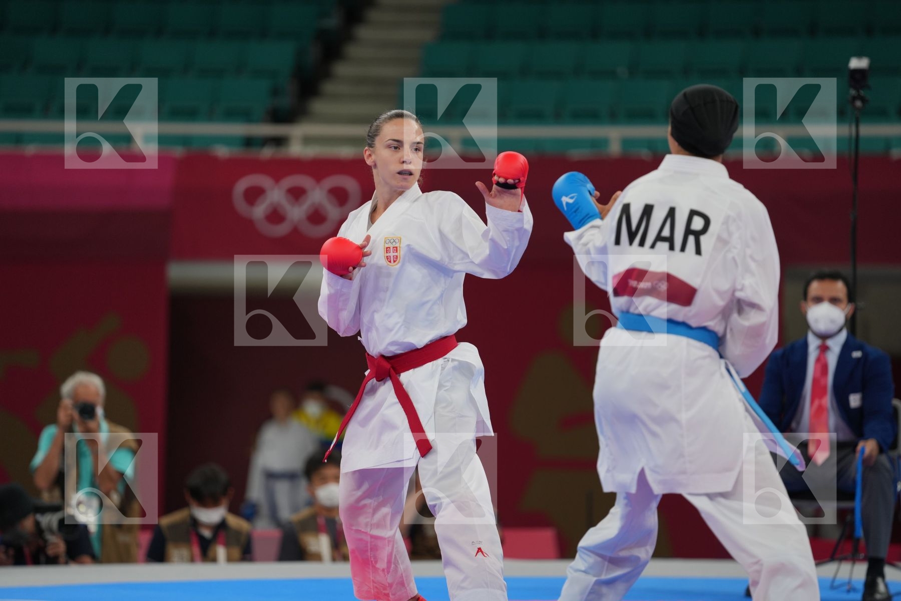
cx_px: 450
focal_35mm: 200
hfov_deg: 10.3
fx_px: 5005
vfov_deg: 6.9
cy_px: 300
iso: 500
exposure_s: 1/1000
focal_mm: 200
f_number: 2.8
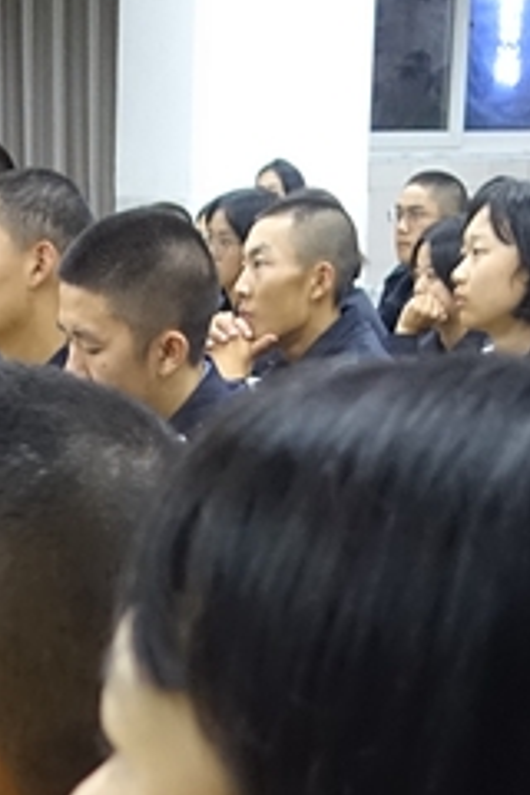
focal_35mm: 132
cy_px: 1458
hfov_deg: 10.3
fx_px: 2915
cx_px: -40
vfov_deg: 13.8
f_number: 2.8
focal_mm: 12.06
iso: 800
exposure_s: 1/20
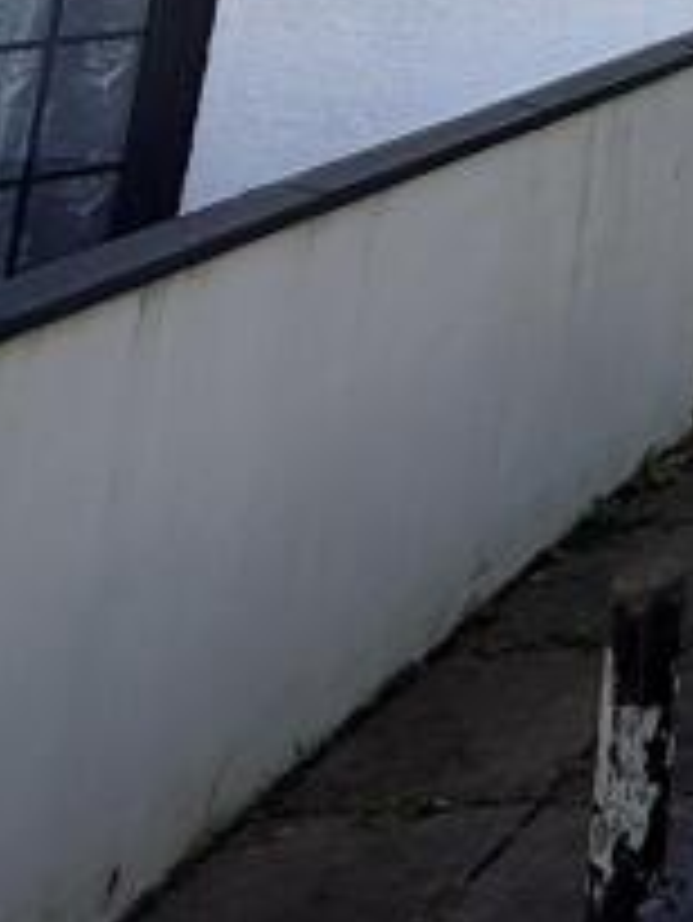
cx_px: 1796
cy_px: -648
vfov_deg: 20.9
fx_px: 1867
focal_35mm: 70
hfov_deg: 13.3
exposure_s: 1/1235
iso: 50
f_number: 2.2
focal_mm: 2.22
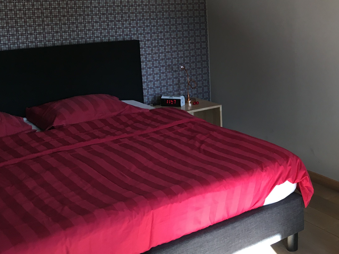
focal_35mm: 54
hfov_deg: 33.5
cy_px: 64
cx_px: 312
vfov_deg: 26.7
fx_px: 529
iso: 32
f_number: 2.2
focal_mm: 4.15
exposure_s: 1/33
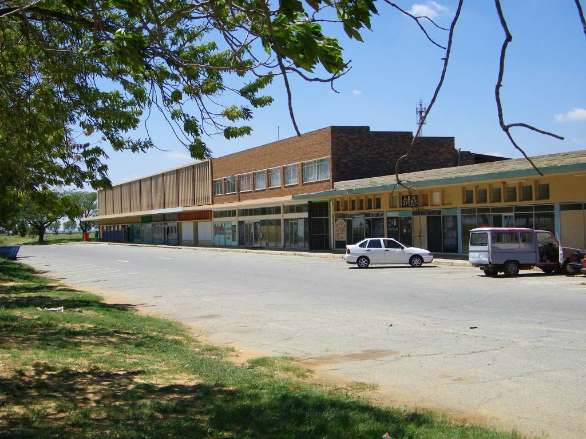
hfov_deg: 42.1
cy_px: 220
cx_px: 293
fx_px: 762
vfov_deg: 32.2
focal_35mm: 45
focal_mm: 8.1
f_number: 7.8
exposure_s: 1/200
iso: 80
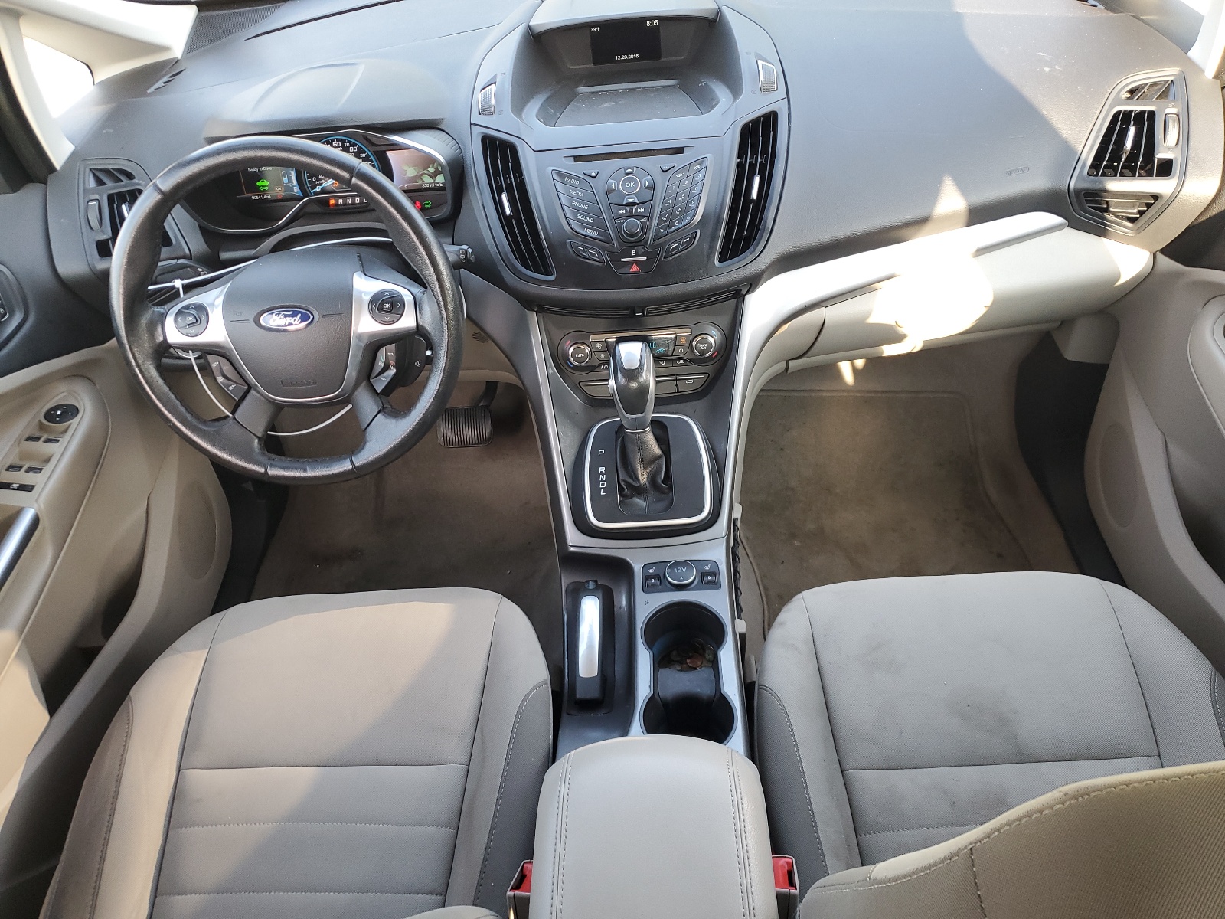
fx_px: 920
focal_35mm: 26
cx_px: 612
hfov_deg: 67.3
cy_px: 460
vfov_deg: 53.1
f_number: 1.5
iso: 81
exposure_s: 1/120
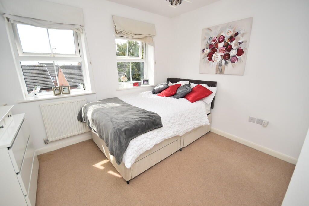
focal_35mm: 15
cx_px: 154
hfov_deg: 100.4
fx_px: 129
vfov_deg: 77.3
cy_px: 103
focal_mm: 10
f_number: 5
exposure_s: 1/200
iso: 140
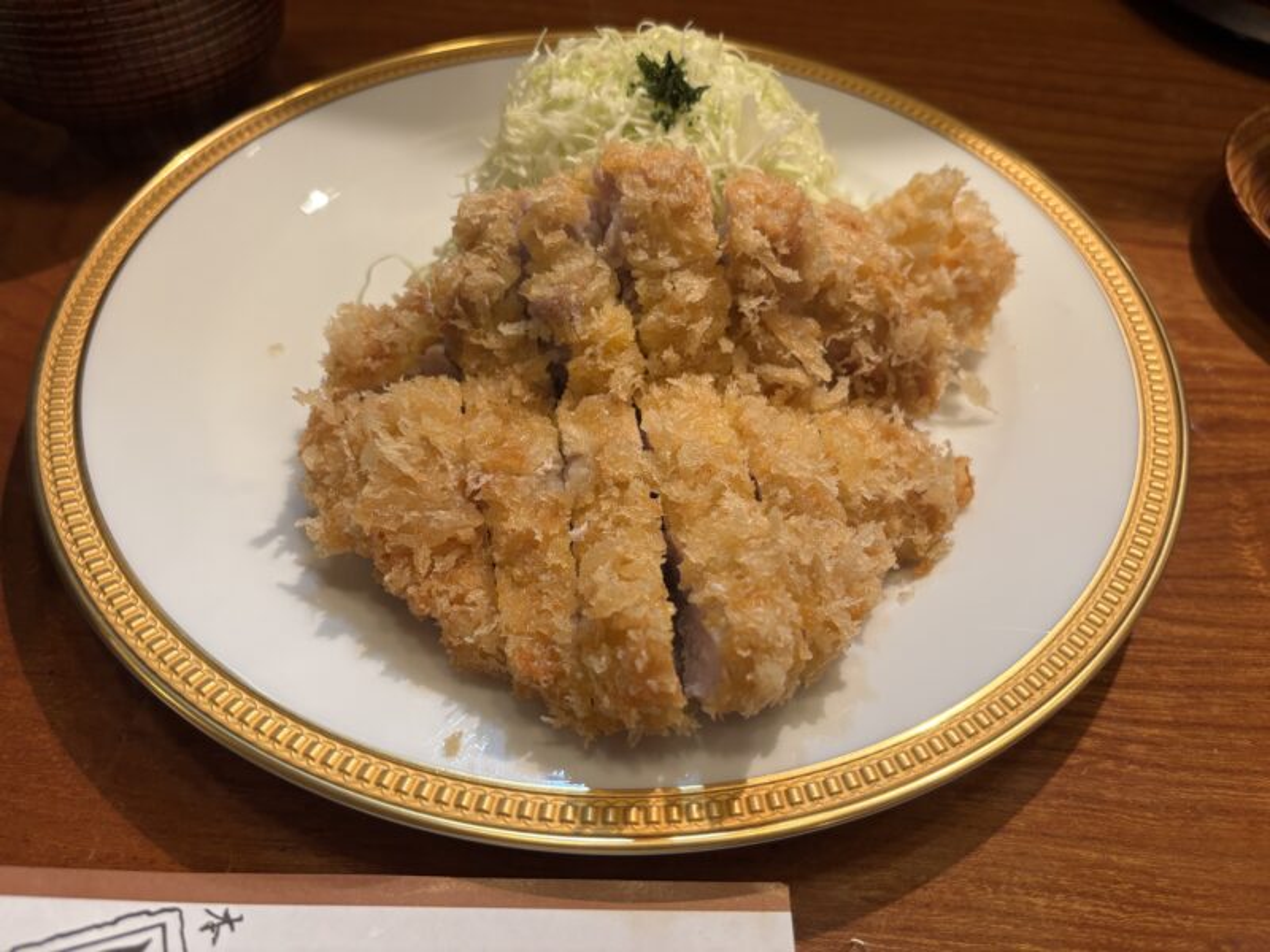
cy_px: 476
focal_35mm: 26
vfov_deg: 53.1
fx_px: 954
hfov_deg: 67.3
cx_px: 635
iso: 160
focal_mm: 5.96
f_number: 1.6
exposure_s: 1/50
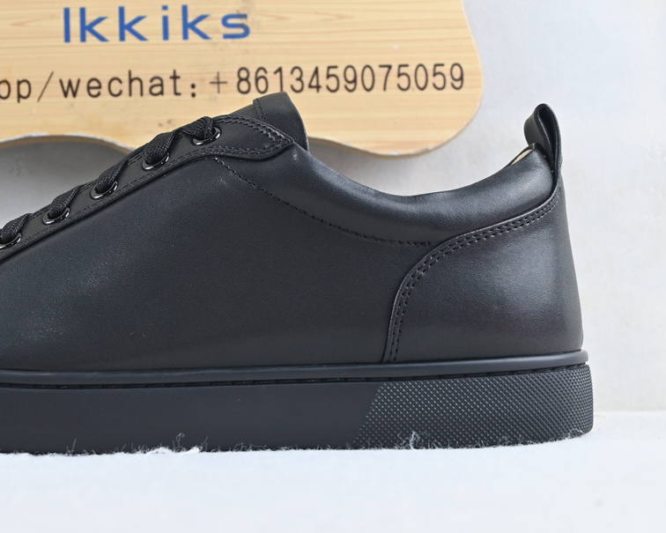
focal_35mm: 70
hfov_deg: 26.6
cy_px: 261
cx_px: 155
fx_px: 1387
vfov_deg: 21.7
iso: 360
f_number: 5
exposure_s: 1/80
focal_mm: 31.5
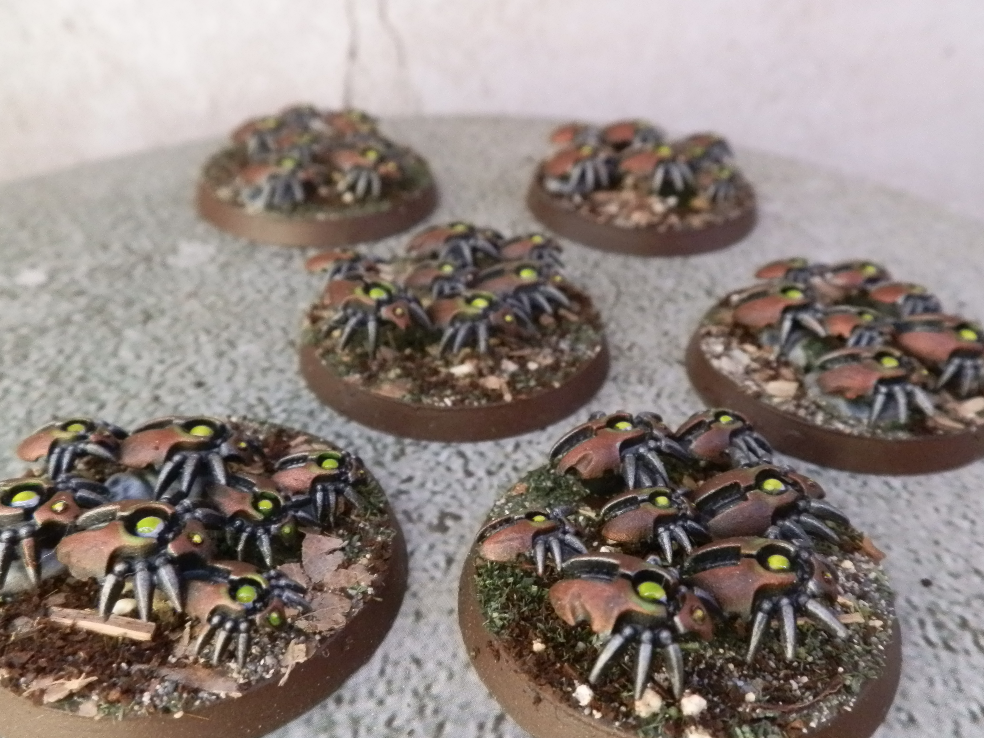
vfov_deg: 44.2
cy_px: 366
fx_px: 910
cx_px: 527
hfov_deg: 56.8
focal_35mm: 32
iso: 400
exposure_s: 1/80
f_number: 3.1
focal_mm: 5
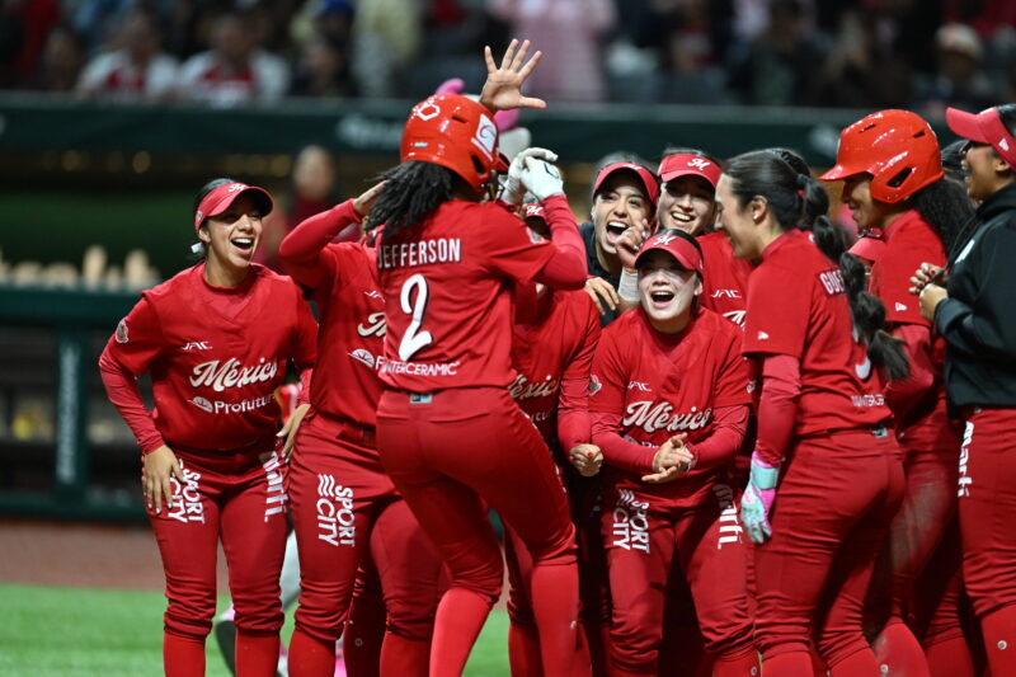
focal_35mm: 400
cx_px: 508
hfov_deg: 5.2
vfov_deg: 3.4
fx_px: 11286
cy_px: 338
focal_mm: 400
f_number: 2.8
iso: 2500
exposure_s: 1/800
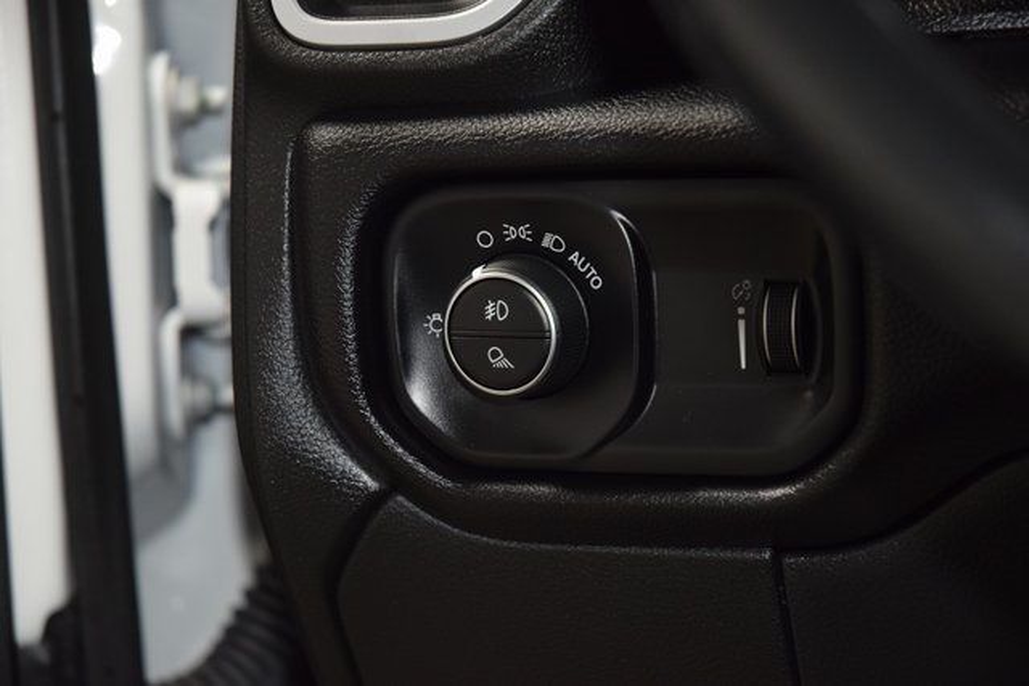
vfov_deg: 13.0
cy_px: 343
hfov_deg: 19.5
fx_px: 3002
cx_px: 514
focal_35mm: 105
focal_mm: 70
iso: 1600
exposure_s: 1/60
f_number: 4.5
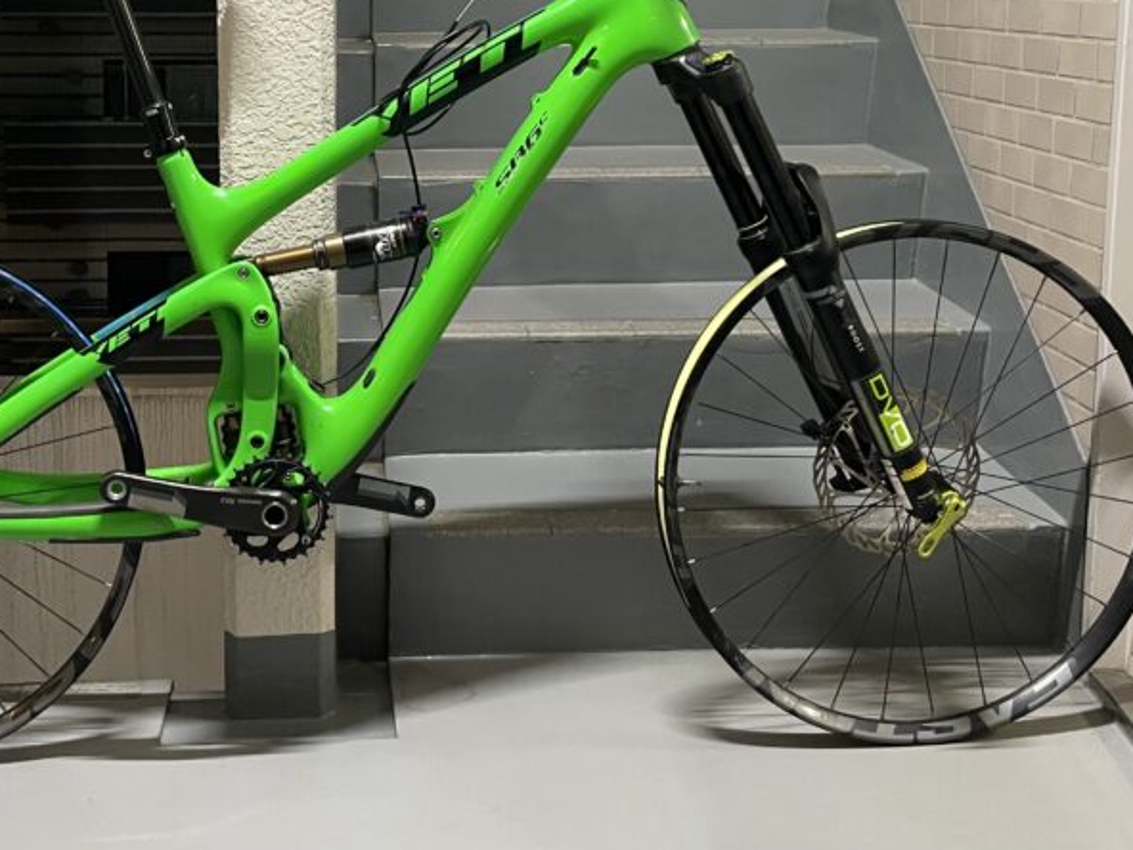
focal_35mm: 45
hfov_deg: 41.6
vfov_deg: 31.4
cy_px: 172
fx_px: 1473
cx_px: 387
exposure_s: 1/25
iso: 500
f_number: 1.6
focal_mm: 4.2
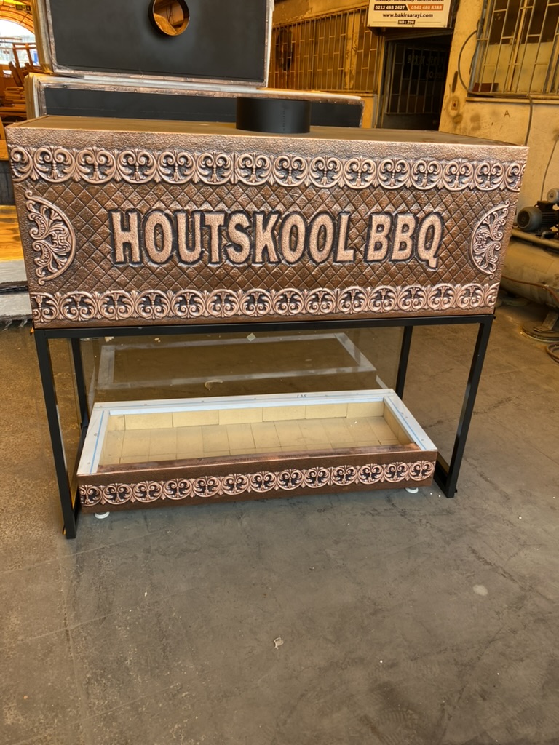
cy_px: 372
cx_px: 280
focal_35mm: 26
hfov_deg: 53.1
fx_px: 560
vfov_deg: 67.3
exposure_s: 1/129
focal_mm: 4.25
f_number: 1.8
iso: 32
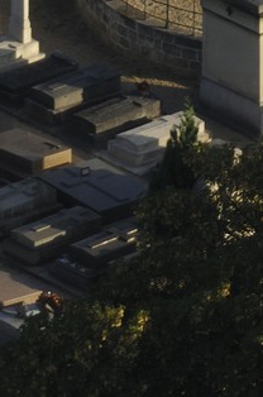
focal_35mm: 2294
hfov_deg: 0.6
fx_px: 25248
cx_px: 8
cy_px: -551
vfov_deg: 0.9
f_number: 4
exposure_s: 1/500
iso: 100
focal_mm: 300
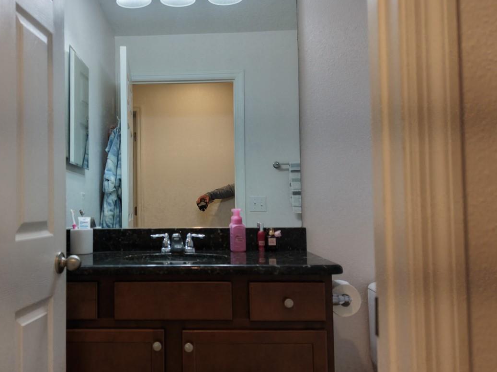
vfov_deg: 38.7
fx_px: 531
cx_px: 169
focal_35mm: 37
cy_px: 184
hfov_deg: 49.4
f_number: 1.8
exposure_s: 1/80
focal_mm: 8.67
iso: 100
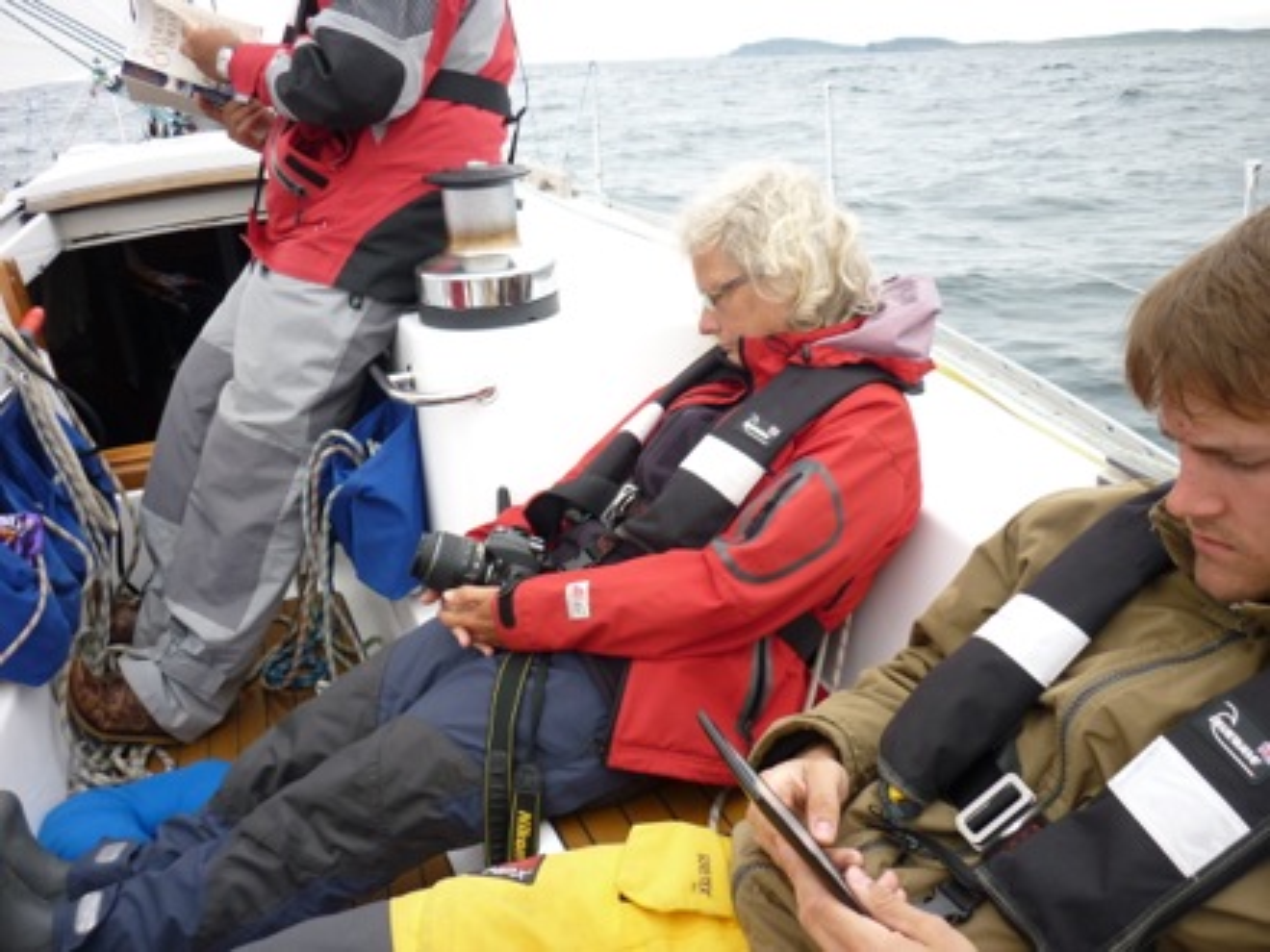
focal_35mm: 33
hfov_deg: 55.4
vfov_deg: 42.9
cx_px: 635
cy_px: 476
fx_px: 1211
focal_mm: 5.5
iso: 80
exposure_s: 1/250
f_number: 2.8
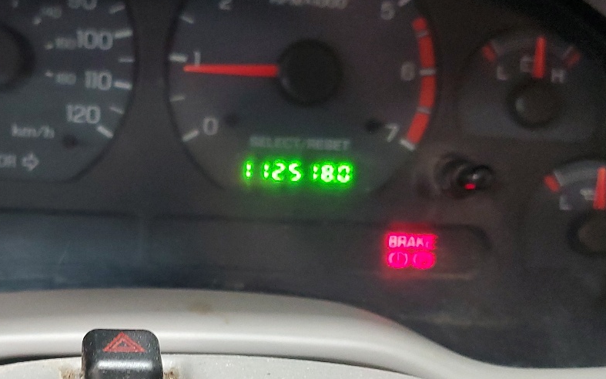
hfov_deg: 35.0
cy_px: 282
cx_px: 112
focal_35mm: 56
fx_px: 925
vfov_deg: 22.9
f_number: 1.5
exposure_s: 1/24
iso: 297
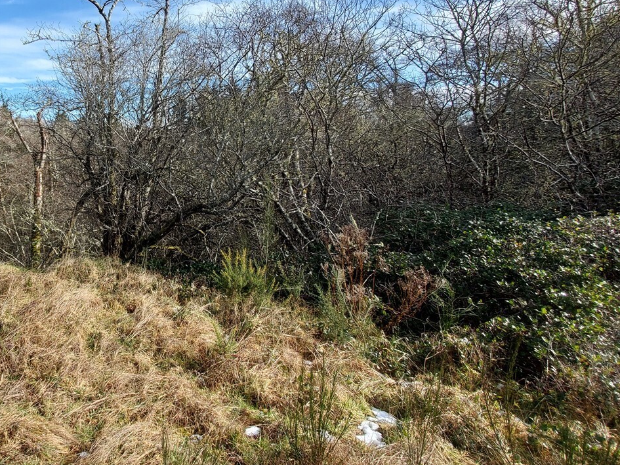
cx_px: 119
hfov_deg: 68.6
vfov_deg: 59.7
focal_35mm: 22
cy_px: 156
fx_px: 394
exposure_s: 1/715
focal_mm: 1.8
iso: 50
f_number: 2.2
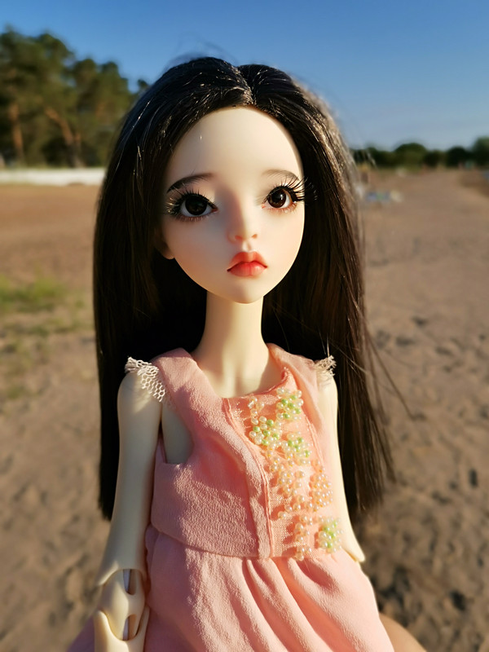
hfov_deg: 48.2
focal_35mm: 29
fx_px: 546
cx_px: 244
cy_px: 326
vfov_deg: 61.7
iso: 50
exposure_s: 1/2028
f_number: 2.4
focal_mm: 4.75
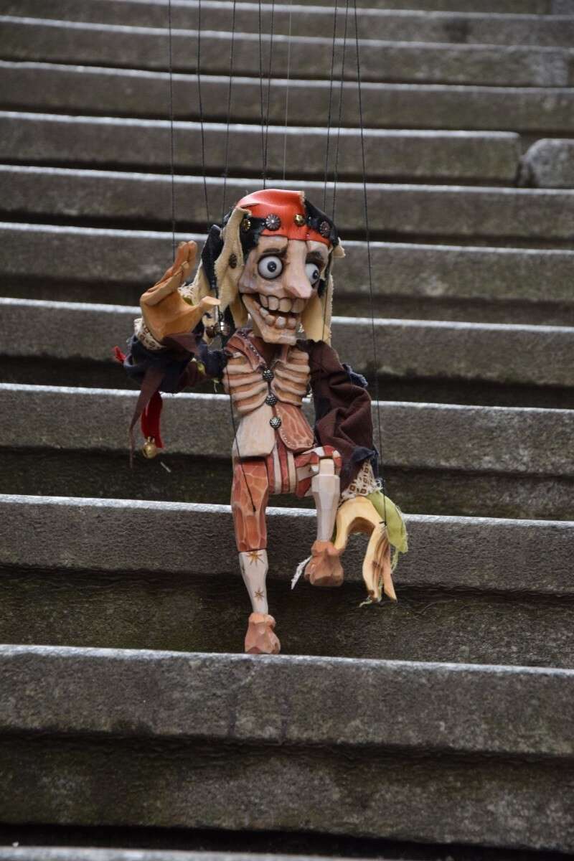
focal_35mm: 120
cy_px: 430
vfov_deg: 17.1
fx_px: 2870
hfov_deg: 11.4
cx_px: 287
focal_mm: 80
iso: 1600
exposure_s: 1/160
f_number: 5.3
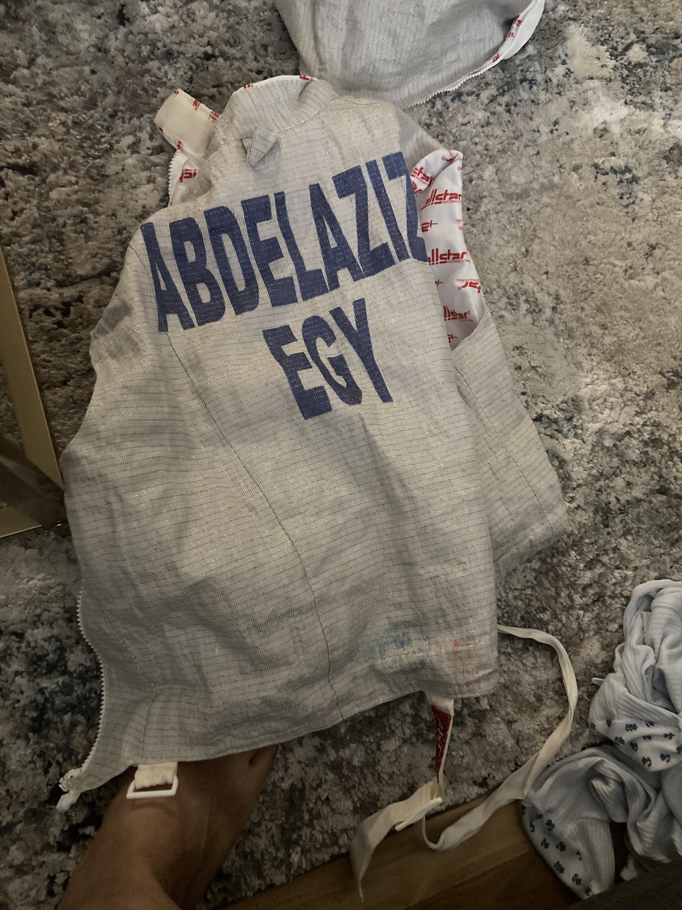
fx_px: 736
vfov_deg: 63.4
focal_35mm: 28
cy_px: 455
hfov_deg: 49.7
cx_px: 341
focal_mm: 3.99
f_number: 1.8
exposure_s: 1/22
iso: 640
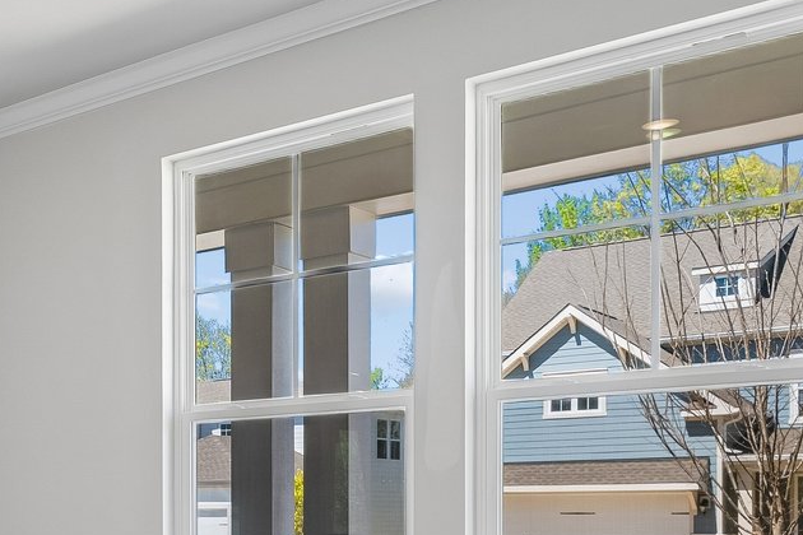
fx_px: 1160
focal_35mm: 52
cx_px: -152
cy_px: 524
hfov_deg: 32.0
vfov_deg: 24.9
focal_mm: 16
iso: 400
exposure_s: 1/25
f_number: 8
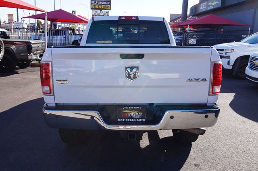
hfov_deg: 59.5
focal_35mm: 32
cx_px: 129
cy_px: 86
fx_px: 226
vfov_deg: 41.7
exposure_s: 1/80
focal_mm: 21
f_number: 9
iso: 100
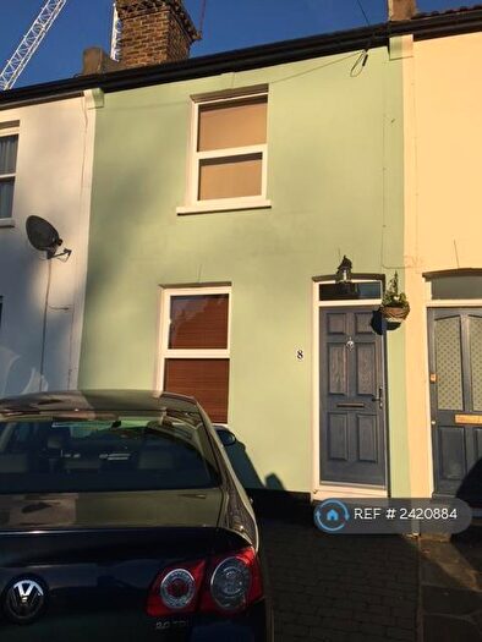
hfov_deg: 48.2
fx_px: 538
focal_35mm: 29
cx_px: 241
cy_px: 321
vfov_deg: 61.6
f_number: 2.2
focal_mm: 4.15
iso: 25
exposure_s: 1/1923
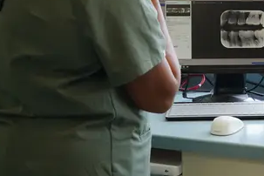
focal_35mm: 89
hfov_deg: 22.1
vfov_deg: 15.2
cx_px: 257
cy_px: 25
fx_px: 653
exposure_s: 1/60
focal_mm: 30
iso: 100
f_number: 4
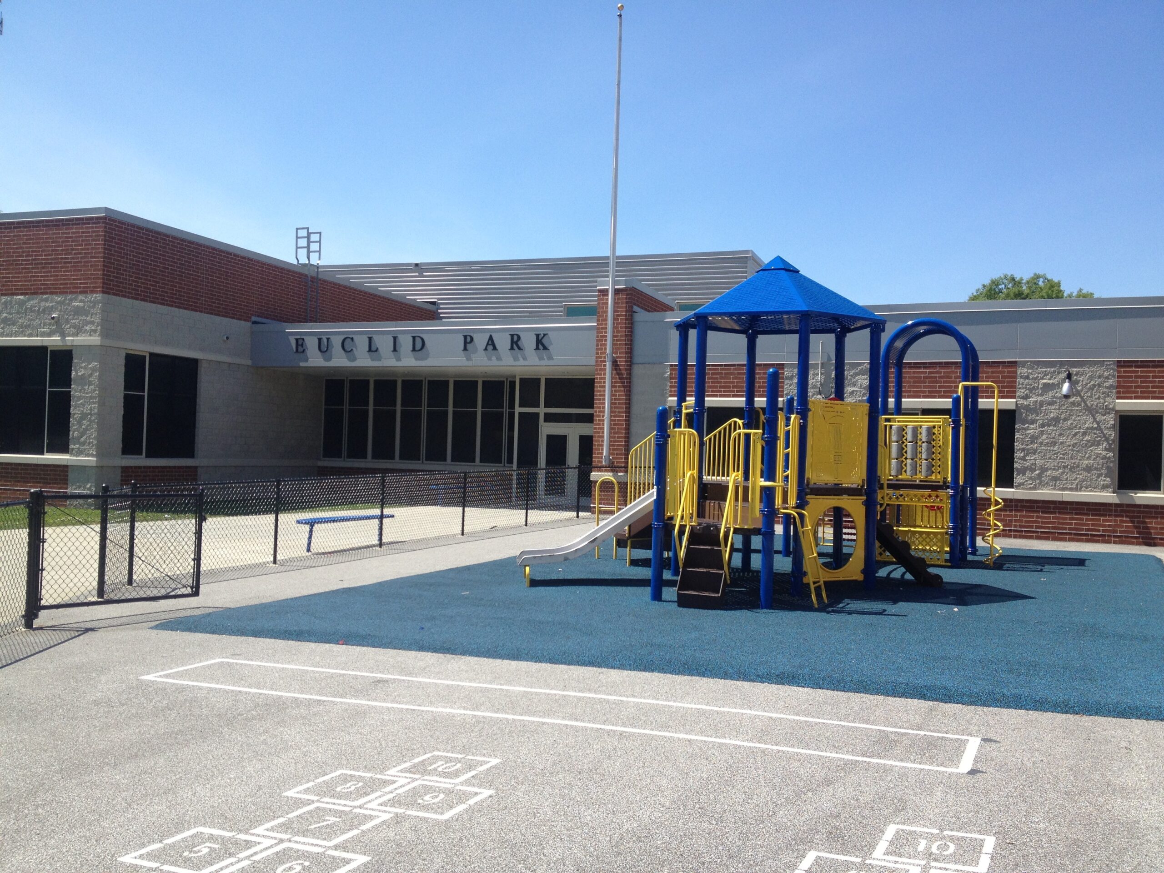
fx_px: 1177
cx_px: 582
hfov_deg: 52.6
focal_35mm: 35
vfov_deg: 40.7
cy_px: 436
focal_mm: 4.28
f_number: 2.4
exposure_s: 1/1314
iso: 50
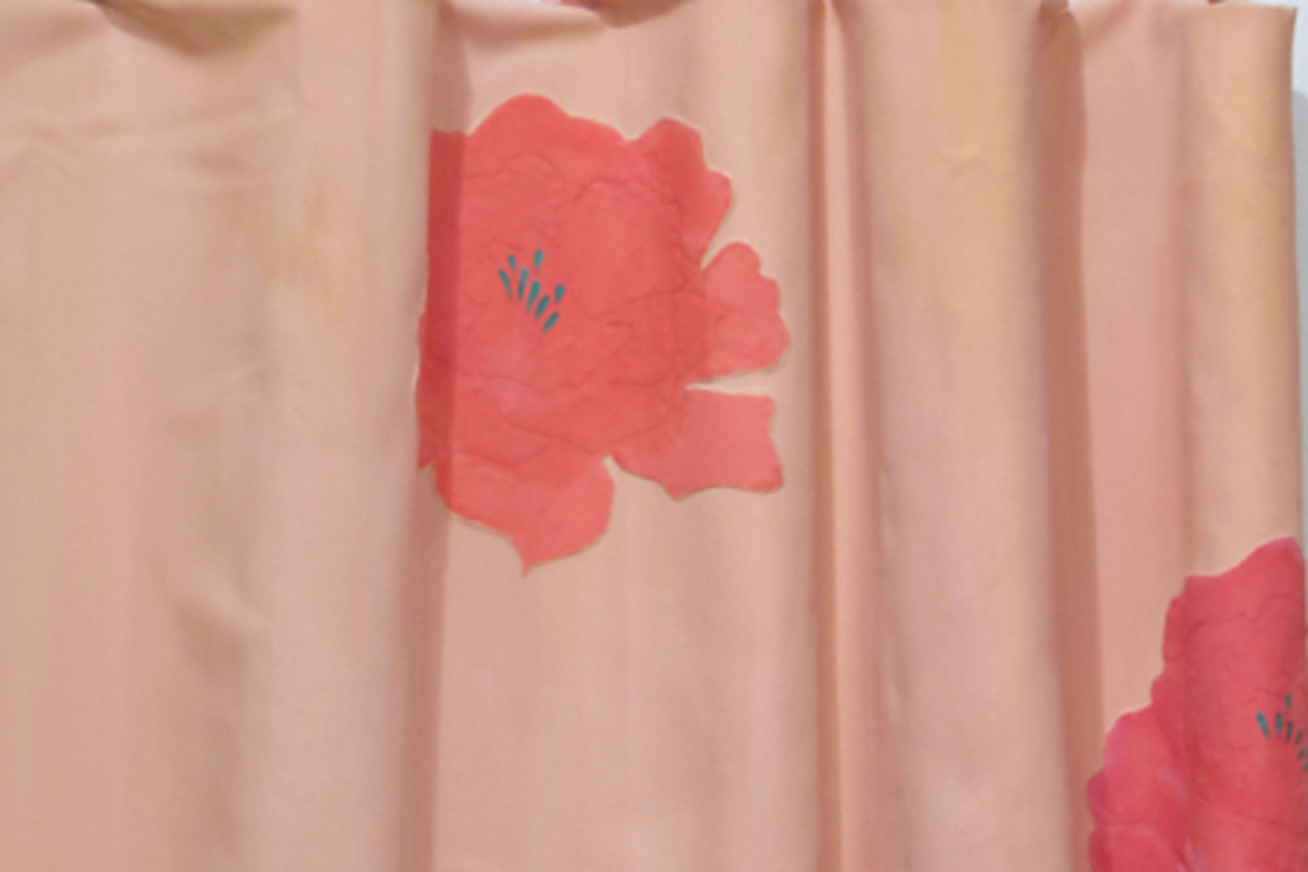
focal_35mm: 333
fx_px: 12098
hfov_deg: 6.2
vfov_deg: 4.1
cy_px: 1697
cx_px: 894
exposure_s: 1/2.5
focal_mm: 50
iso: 200
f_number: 18
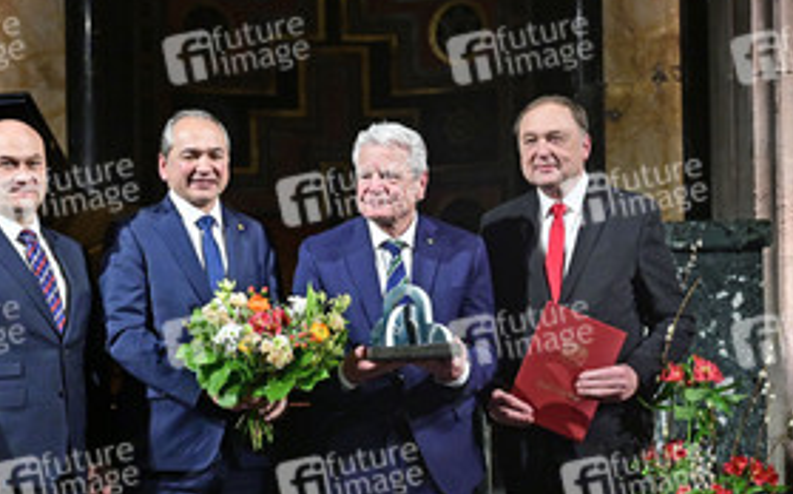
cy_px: 406
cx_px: 274
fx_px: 1814
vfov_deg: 15.4
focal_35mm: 84
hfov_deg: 24.6
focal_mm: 51
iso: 4000
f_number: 6.3
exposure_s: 1/200
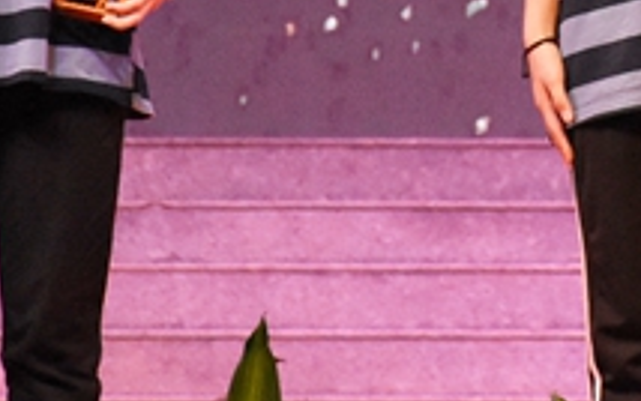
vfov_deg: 2.1
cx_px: 695
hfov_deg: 3.3
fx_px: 11169
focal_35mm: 639
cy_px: -169
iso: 5600
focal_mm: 112
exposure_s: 1/640
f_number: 5.6
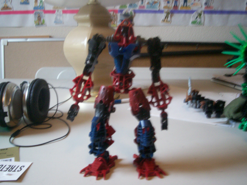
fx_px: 257
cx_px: 124
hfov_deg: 51.4
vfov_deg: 39.7
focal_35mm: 36
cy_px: 92
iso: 200
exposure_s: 1/9.48
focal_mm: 5.9
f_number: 4.5
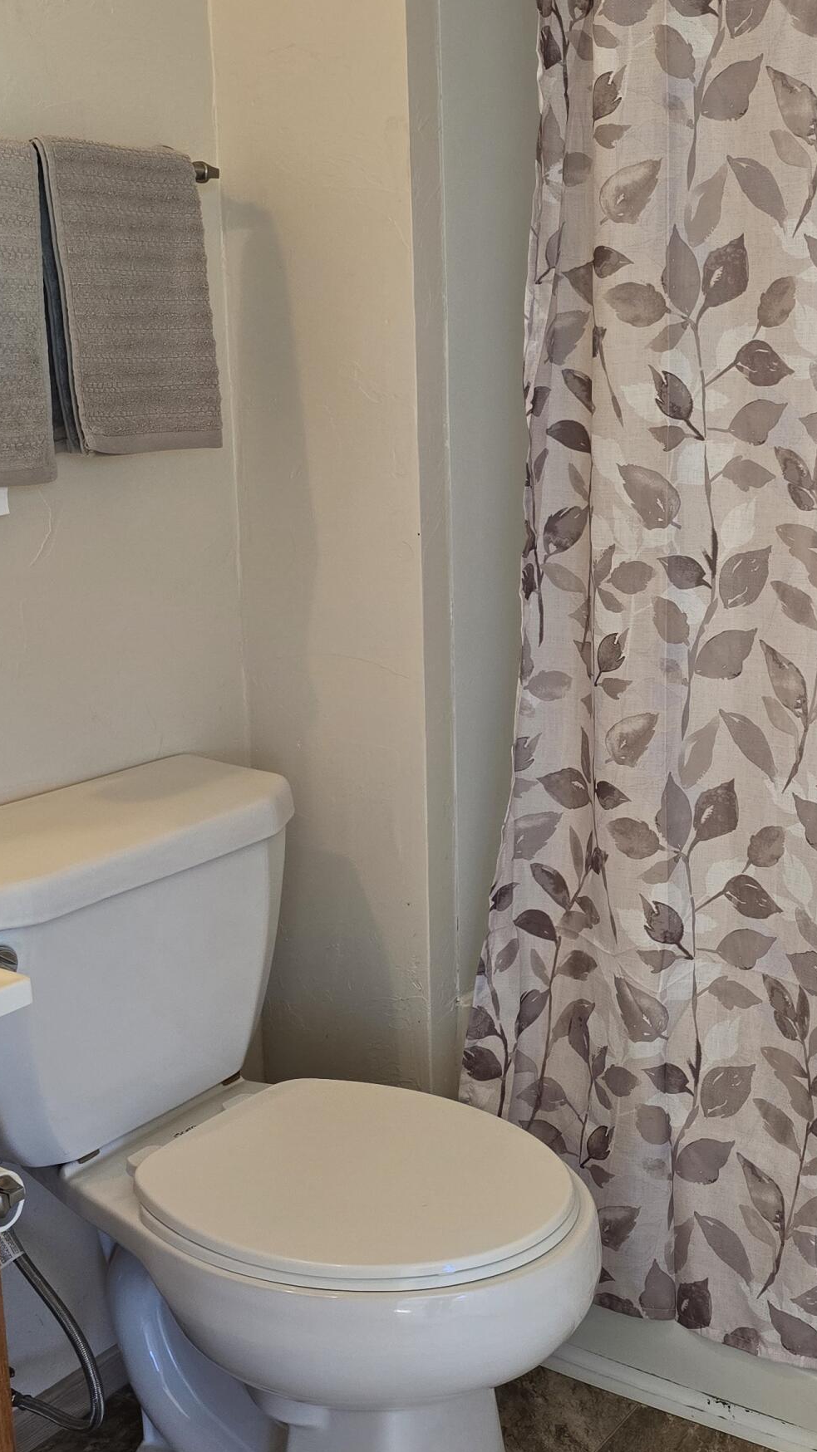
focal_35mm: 43
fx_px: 1656
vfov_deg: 47.3
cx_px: 731
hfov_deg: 26.8
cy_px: 635
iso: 125
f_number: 1.7
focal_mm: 6.3
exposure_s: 1/120
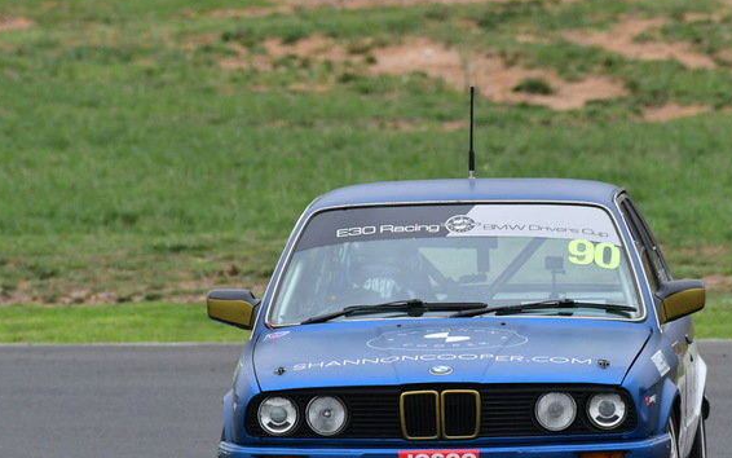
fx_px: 21550
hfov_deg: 1.9
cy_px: 265
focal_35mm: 1080
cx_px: 427
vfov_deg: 1.2
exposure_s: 1/640
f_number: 10
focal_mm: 500
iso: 1600
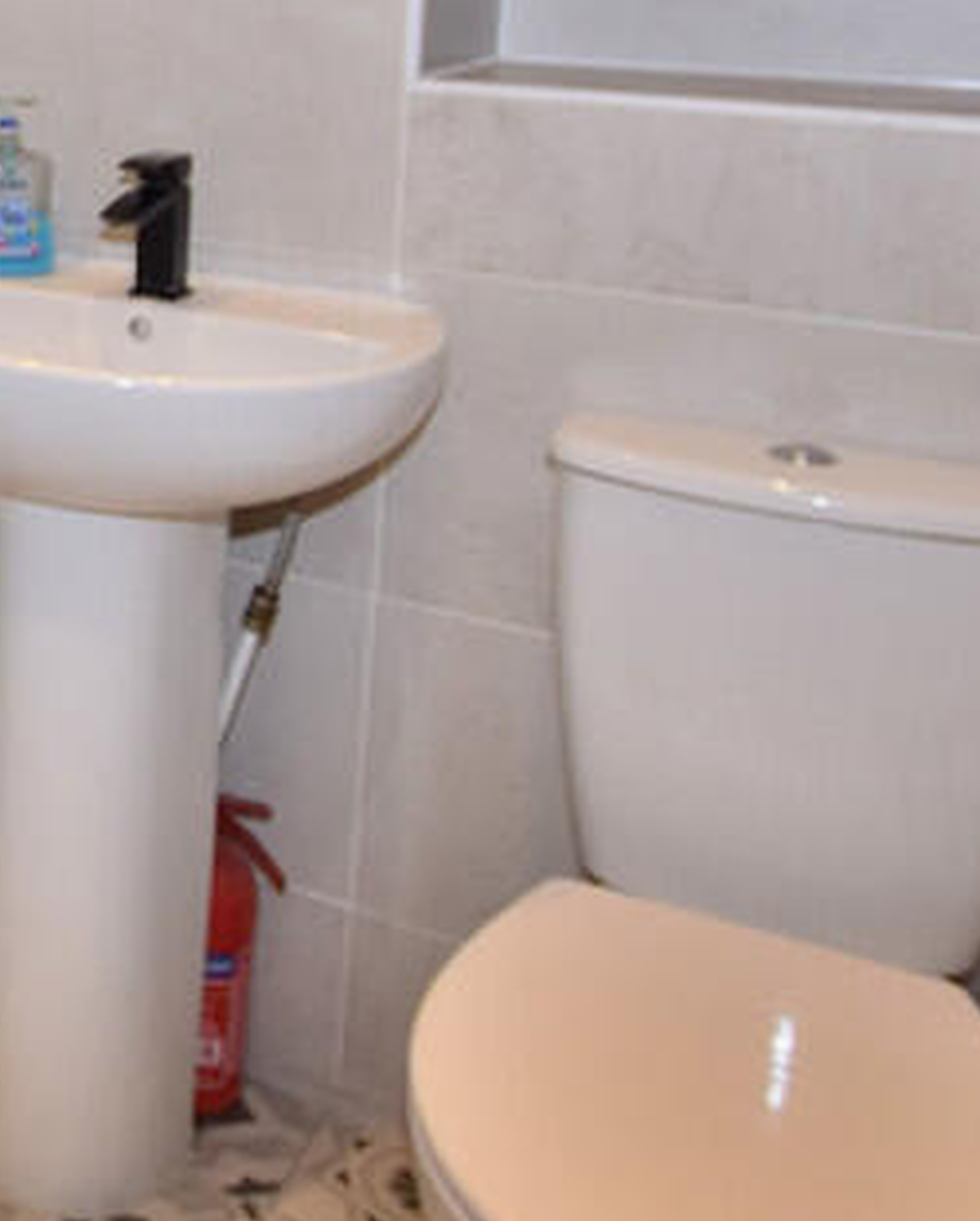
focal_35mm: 46
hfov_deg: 26.8
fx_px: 1665
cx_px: -344
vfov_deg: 37.5
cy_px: 107
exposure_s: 1/125
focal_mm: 10
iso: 400
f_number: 5.6
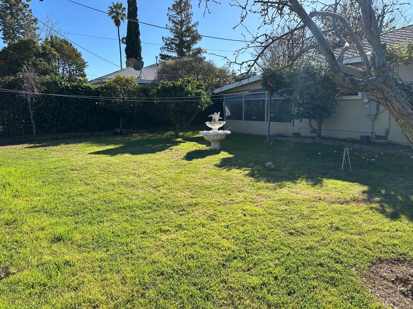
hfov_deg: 71.6
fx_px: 286
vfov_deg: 56.8
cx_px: 206
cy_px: 154
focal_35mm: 24
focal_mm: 6.86
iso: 80
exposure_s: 1/2410
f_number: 1.78
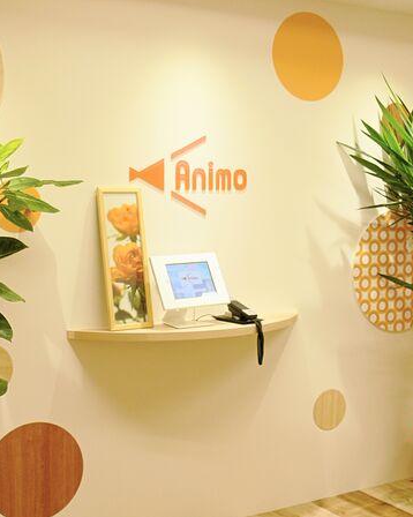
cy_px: 258
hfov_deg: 29.6
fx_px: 780
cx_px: 178
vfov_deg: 36.7
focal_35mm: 51
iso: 80
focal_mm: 8.3
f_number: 2.8
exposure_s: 1/50
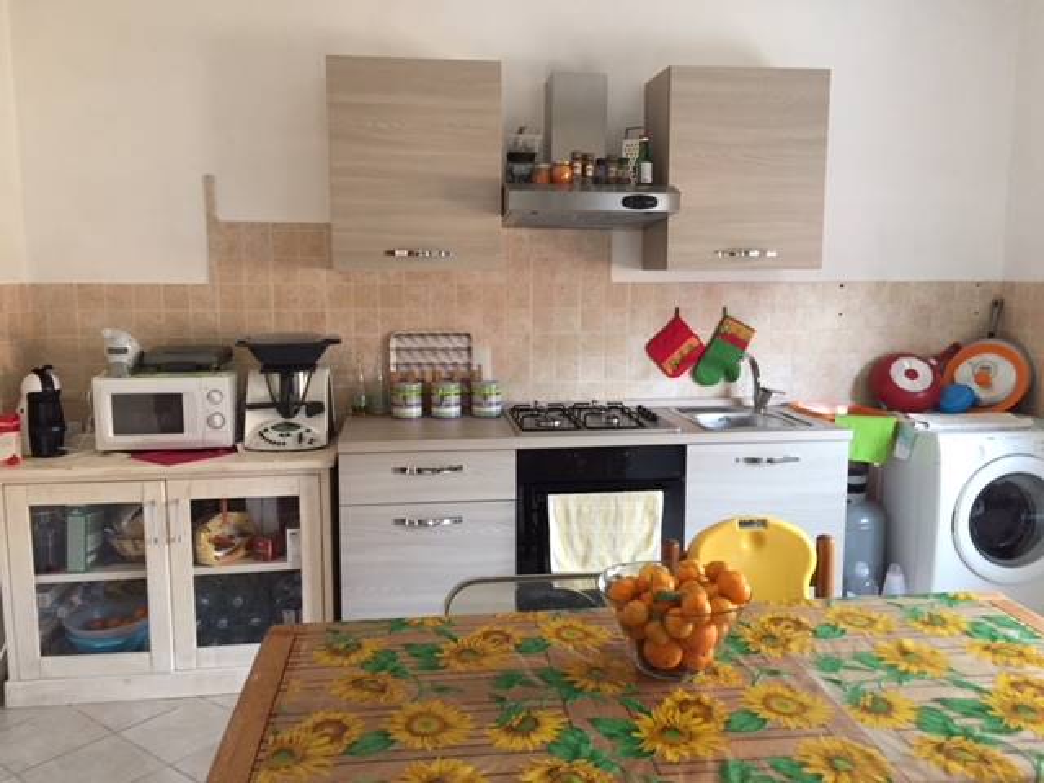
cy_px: 392
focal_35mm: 29
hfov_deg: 61.7
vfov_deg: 48.2
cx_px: 522
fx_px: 875
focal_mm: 4.15
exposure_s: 1/33
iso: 250
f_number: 2.2
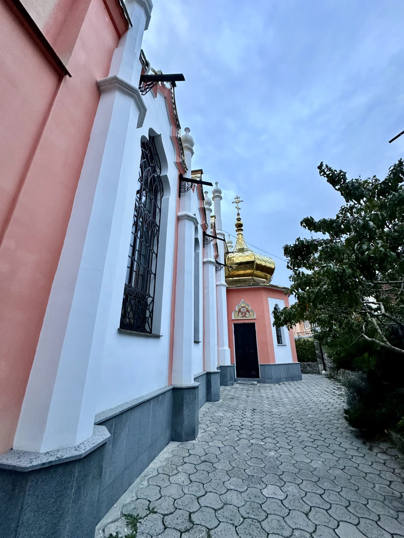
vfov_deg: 102.1
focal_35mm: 14
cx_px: 202
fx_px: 218
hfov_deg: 85.7
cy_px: 269
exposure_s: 1/99
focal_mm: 2.22
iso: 125
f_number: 2.2
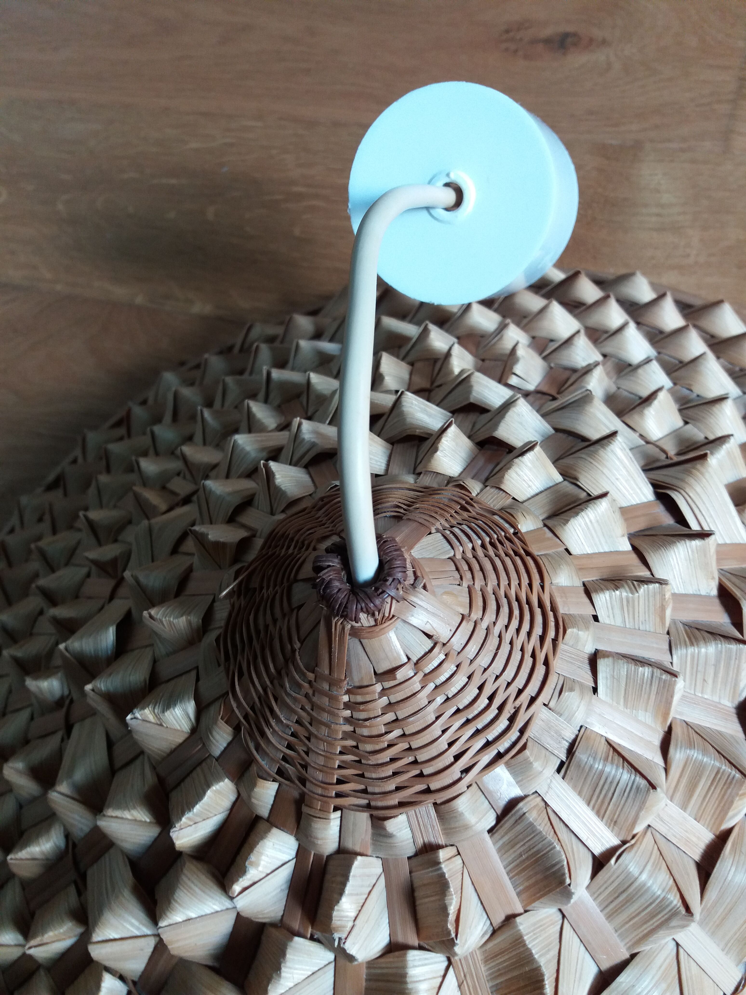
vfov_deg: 63.4
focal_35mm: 28
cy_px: 498
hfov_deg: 49.7
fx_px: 805
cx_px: 373
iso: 100
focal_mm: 3.7
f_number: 1.9
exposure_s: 1/33
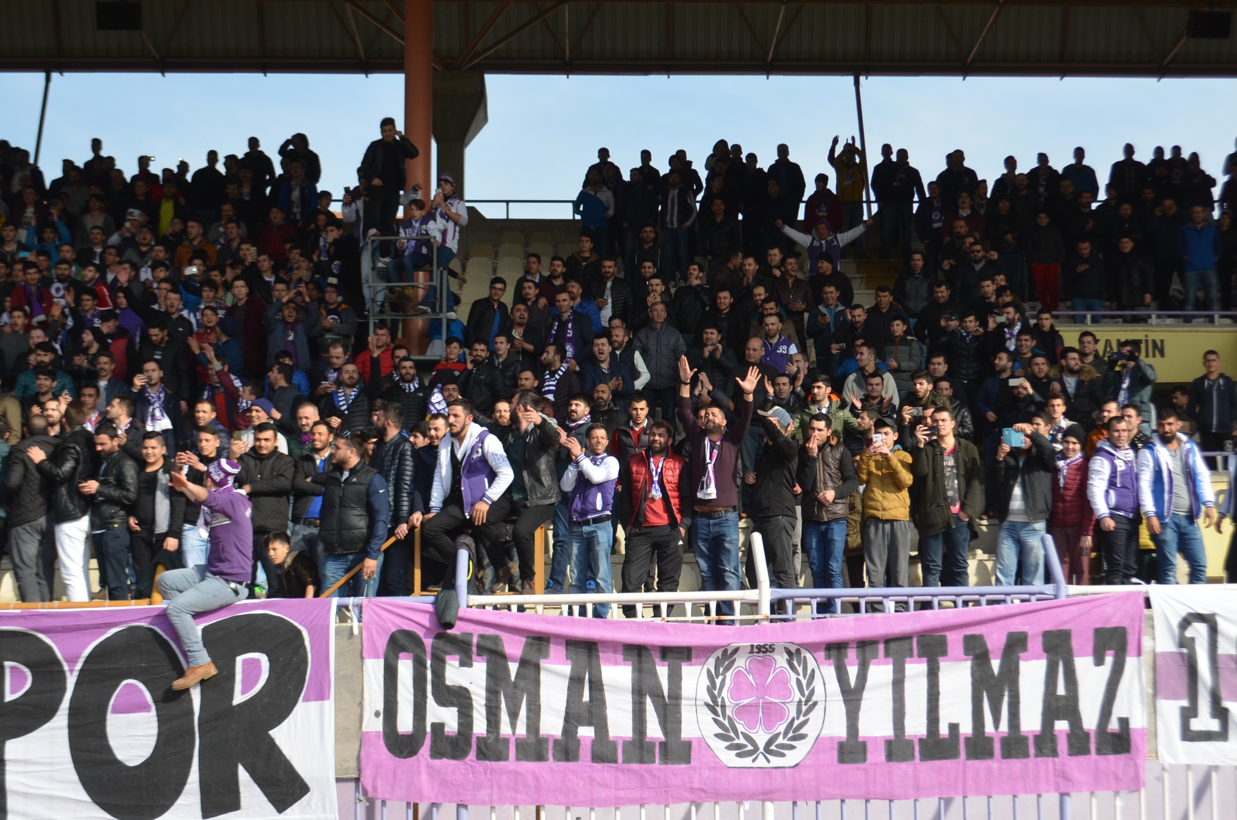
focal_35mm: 57
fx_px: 1955
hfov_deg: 35.1
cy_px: 402
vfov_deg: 23.7
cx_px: 648
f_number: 5
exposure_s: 1/1250
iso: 400
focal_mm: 30
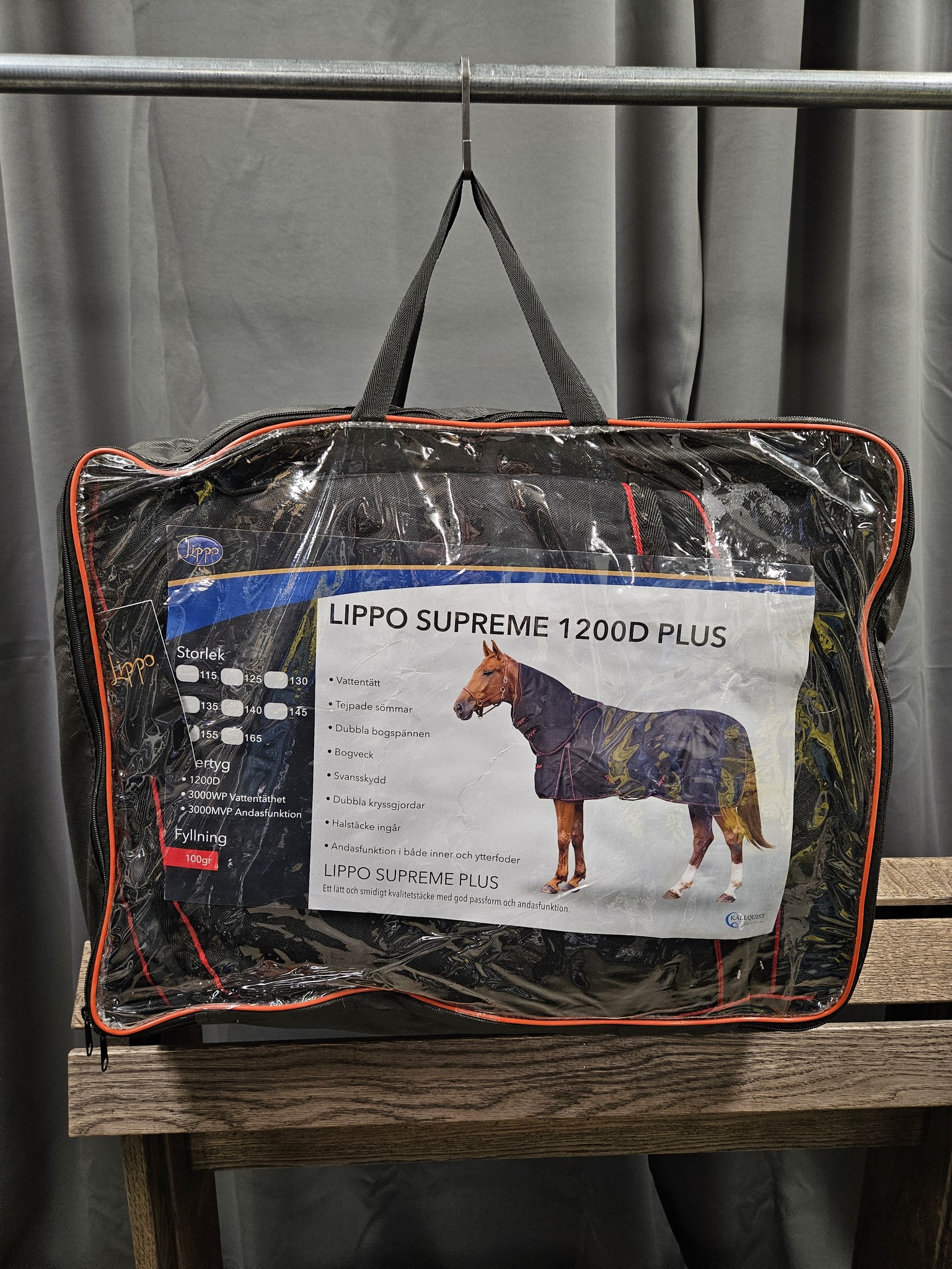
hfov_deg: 58.9
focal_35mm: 23
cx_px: 476
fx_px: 843
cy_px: 634
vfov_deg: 73.9
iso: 125
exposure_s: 1/100
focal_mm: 5.4
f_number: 1.8
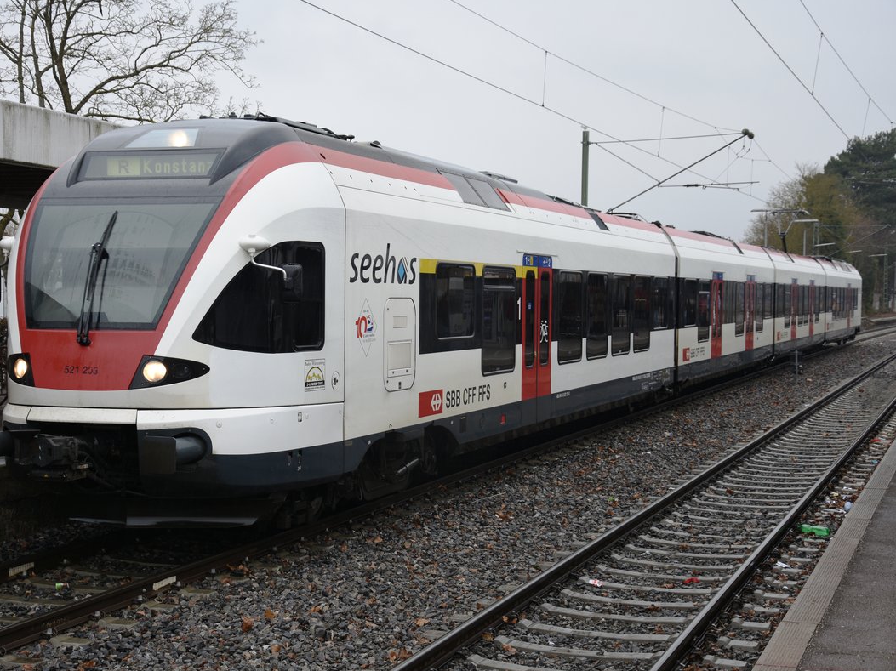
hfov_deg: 33.5
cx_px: 400
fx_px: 1489
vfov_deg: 25.4
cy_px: 338
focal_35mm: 58
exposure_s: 1/100
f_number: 5
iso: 100
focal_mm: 35
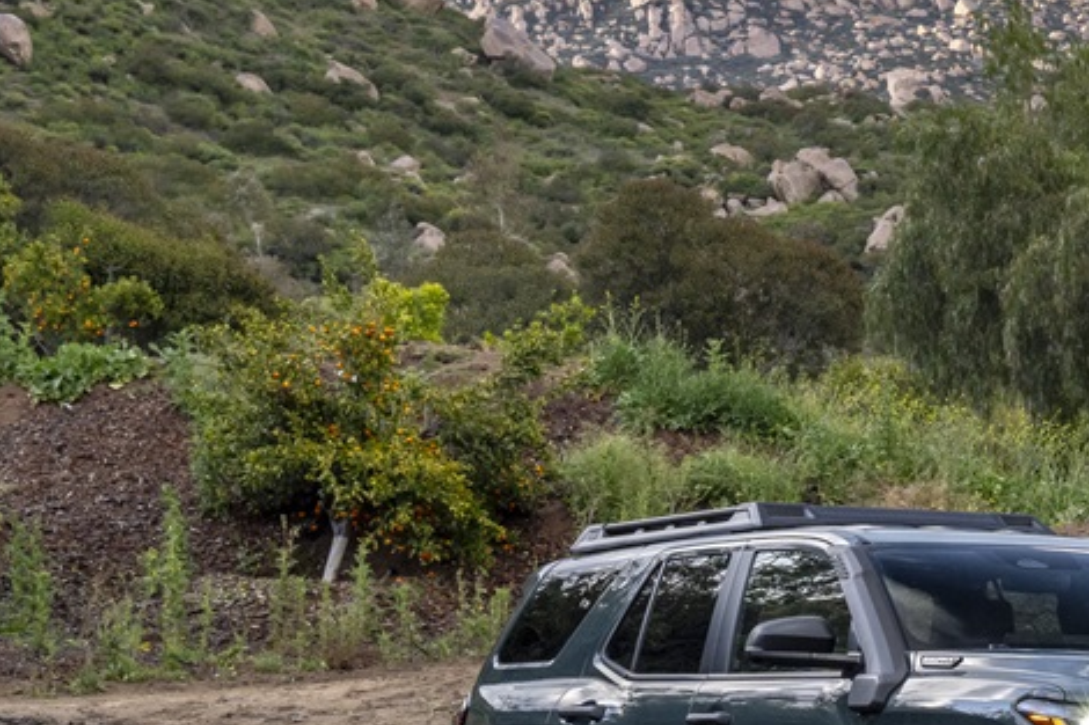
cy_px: 285
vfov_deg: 10.2
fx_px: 4052
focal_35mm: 134
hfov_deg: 14.4
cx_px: 1585
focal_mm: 42
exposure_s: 1/100
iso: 640
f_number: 8
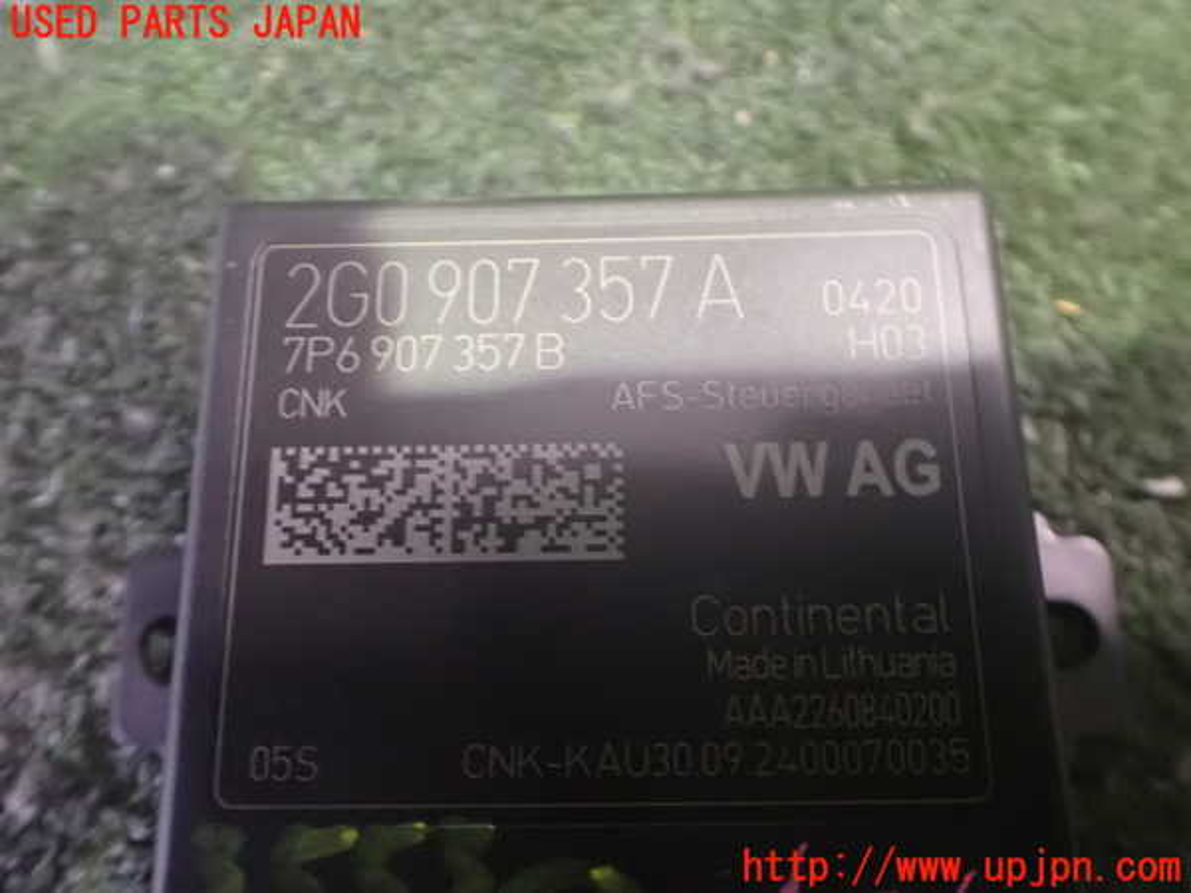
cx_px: 596
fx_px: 1032
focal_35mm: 30
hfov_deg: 60.0
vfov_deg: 46.8
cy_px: 446
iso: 1600
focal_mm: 5.4
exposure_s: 1/25
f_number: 2.3
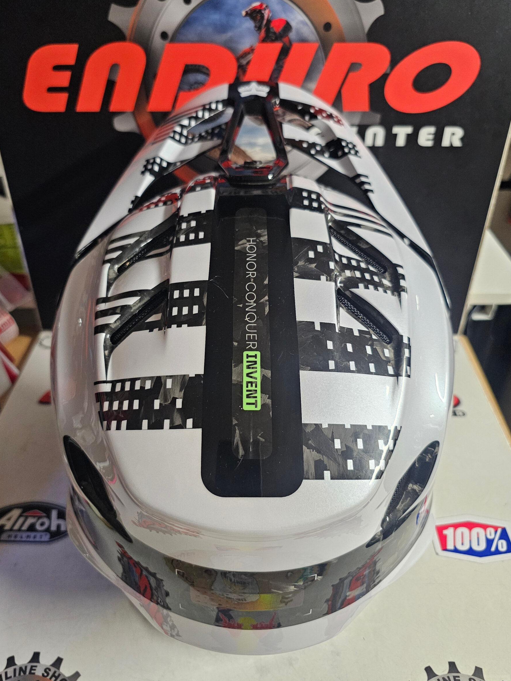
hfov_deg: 54.8
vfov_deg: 69.4
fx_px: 492
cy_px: 340
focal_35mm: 25
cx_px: 240
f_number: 1.7
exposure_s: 1/100
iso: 800
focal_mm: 6.3
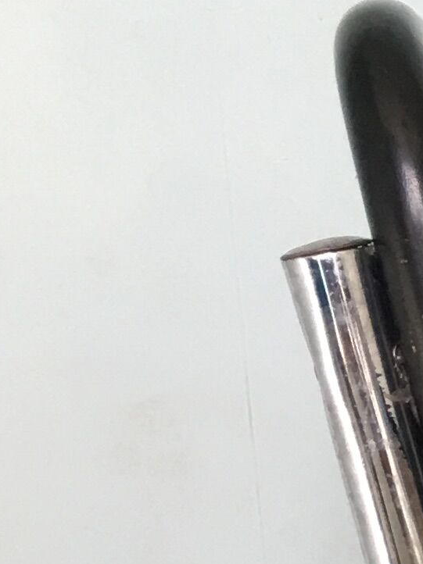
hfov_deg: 8.2
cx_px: 1112
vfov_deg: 10.9
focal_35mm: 162
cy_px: 1194
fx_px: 2641
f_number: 2.2
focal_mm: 4.15
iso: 32
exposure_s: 1/33
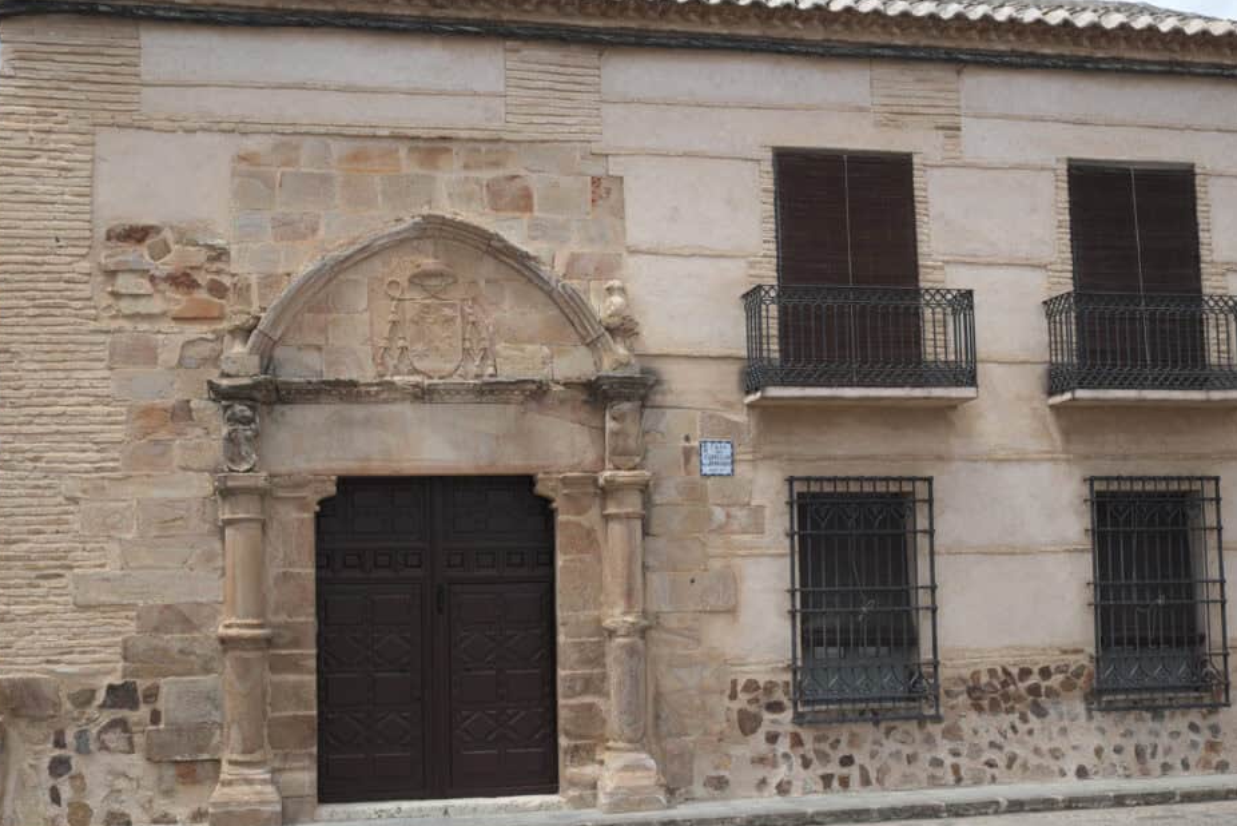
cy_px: 398
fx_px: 1444
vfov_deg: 31.9
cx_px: 602
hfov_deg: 46.4
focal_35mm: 42
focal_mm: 25.4
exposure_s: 1/280
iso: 200
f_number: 9
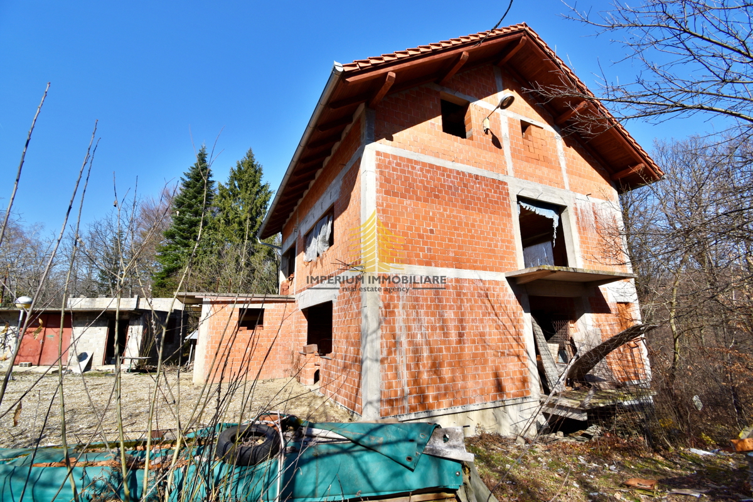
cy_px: 251
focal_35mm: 15
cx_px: 376
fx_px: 314
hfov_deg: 100.4
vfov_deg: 77.3
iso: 100
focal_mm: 10
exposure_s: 1/320
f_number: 9
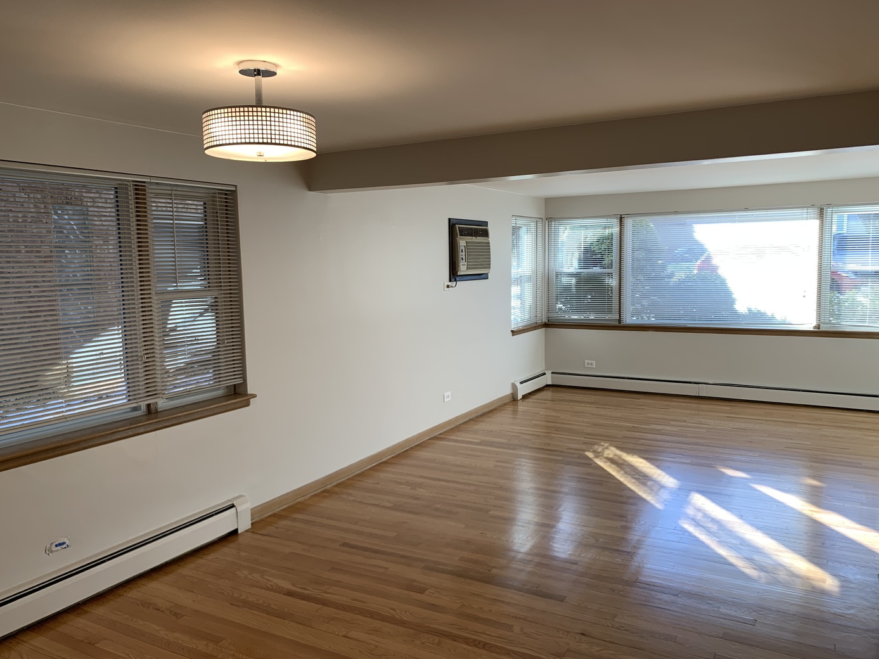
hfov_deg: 65.3
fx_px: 686
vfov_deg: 51.3
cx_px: 452
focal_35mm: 27
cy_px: 327
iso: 25
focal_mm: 4.25
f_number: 1.8
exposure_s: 1/120
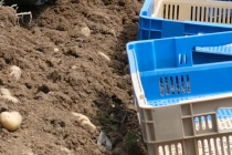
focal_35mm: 240
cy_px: 16
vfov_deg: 5.7
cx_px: 225
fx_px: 1547
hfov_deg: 8.5
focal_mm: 27.7
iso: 250
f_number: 8
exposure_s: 1/250
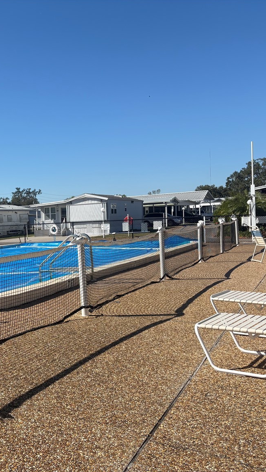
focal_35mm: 39
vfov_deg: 51.6
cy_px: 242
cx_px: -3
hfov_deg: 28.5
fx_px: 489
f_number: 1.6
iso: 50
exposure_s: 1/4329
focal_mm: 5.96
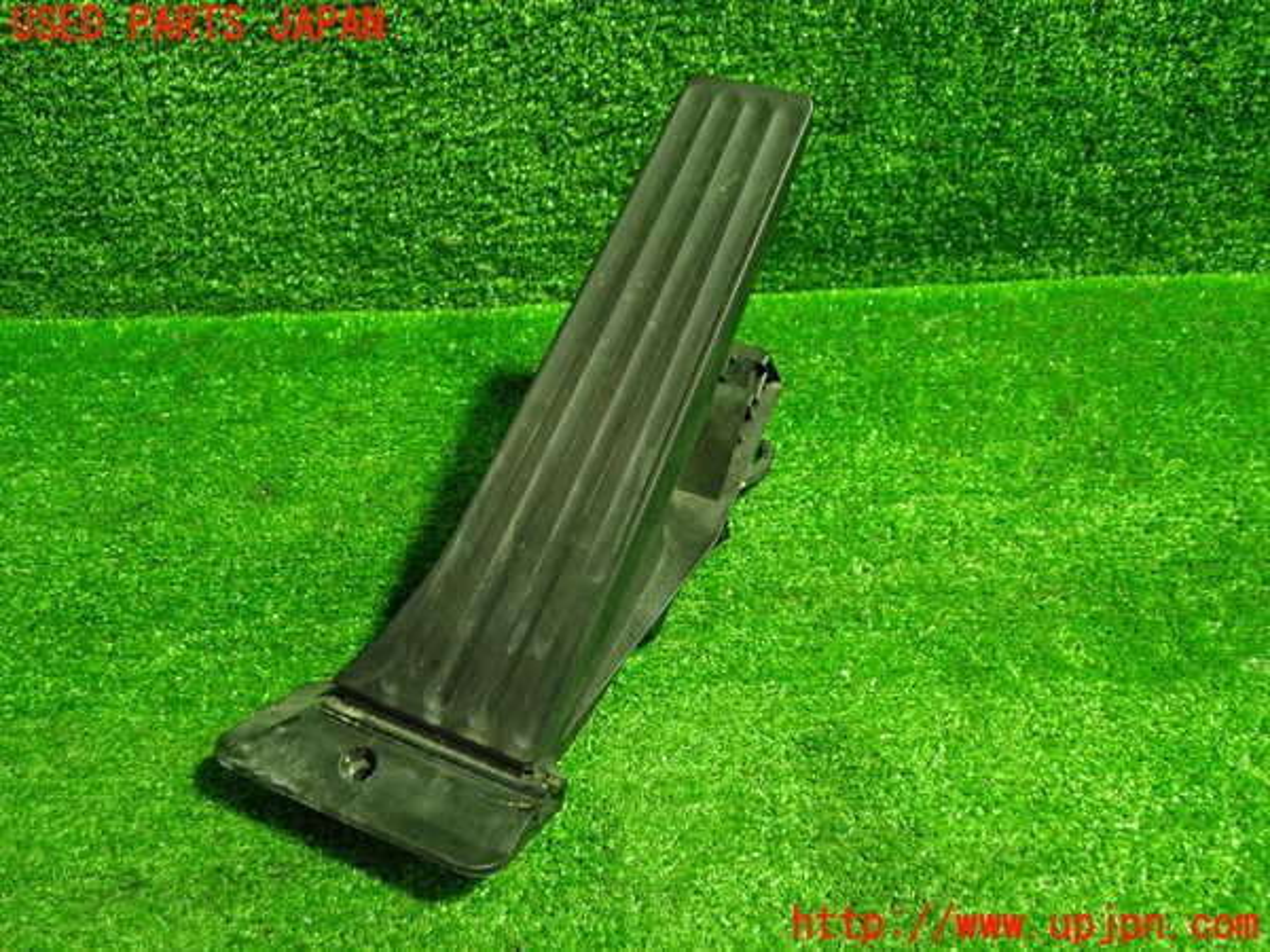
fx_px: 1101
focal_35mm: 30
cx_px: 635
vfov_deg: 46.8
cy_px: 476
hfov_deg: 60.0
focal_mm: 5.4
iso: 400
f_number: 2.3
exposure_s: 1/30
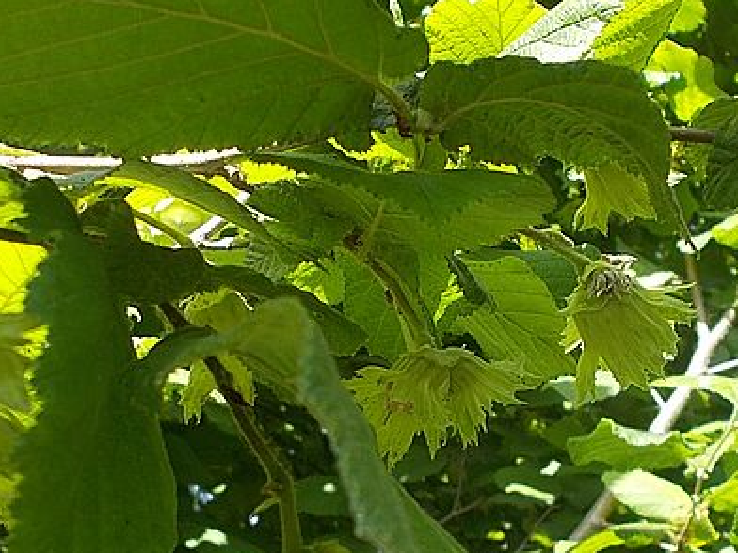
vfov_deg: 27.2
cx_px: 444
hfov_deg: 36.0
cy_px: 408
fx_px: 1130
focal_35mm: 53
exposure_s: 1/160
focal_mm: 4.6
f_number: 3.2
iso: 80
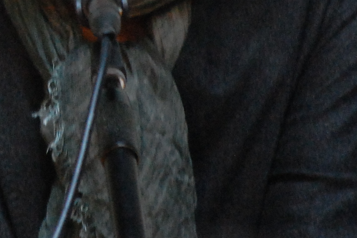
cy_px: -53
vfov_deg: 1.3
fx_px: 10386
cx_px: 53
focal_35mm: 1048
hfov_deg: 2.0
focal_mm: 200
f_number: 5.6
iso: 1600
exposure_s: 1/25
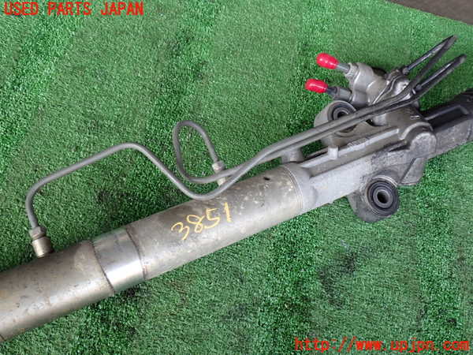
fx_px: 492
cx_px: 236
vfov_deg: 39.7
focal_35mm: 36
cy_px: 178
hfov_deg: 51.4
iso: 100
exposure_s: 1/80
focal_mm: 6.37
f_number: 2.5
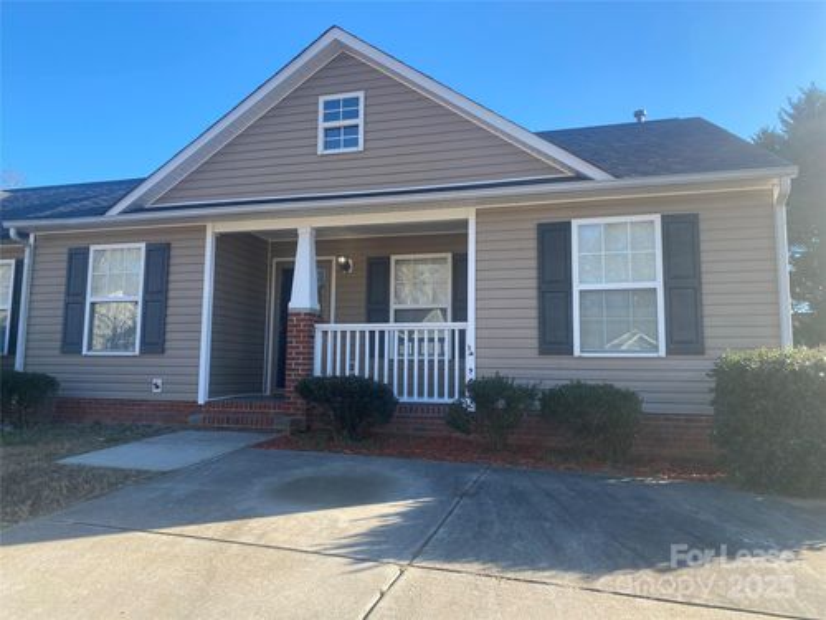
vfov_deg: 53.1
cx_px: 413
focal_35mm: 26
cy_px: 310
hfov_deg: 67.3
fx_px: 620
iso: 32
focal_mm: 4.25
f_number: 1.8
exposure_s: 1/839
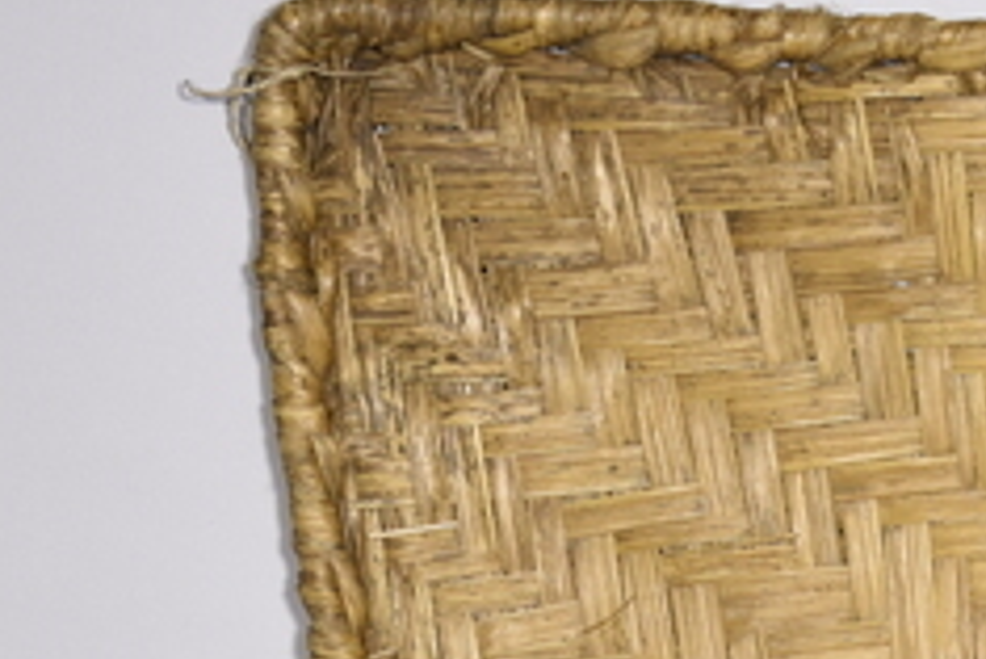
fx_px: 5591
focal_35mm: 204
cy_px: 867
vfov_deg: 6.7
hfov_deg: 9.9
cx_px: 1288
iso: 400
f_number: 11
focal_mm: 40
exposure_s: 1/60
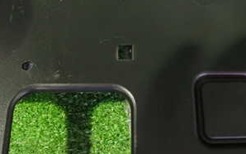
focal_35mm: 64
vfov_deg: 20.0
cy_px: 19
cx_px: 187
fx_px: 429
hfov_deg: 31.4
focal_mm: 5.4
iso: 800
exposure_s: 1/13
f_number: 2.3
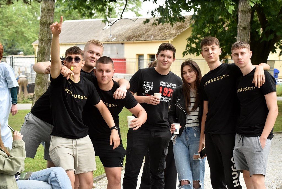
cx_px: 141
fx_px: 940
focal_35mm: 120
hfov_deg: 17.1
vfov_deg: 11.4
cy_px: 94
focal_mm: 120
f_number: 8
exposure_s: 1/1250
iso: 2500
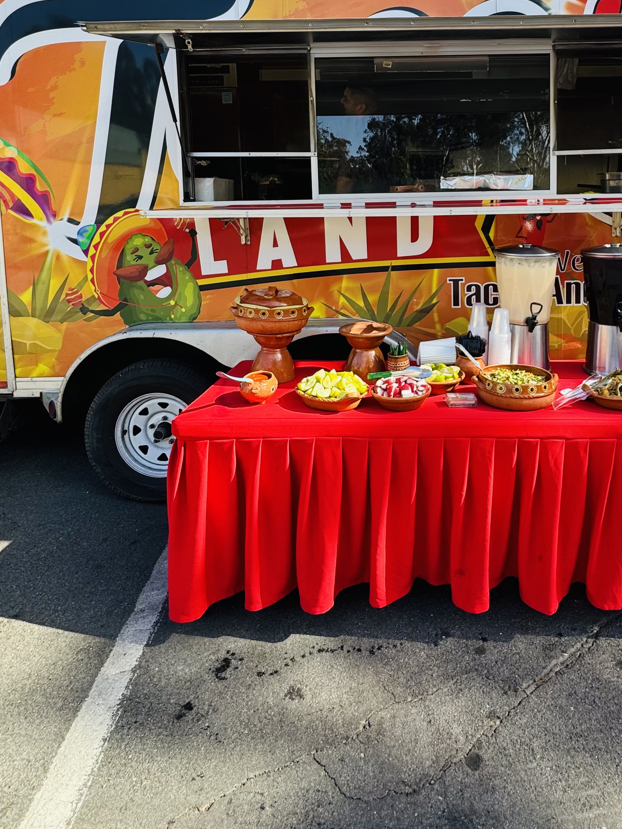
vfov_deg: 71.1
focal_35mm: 23
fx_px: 551
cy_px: 257
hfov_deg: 57.3
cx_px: 426
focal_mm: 2.22
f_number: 2.2
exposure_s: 1/311
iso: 40
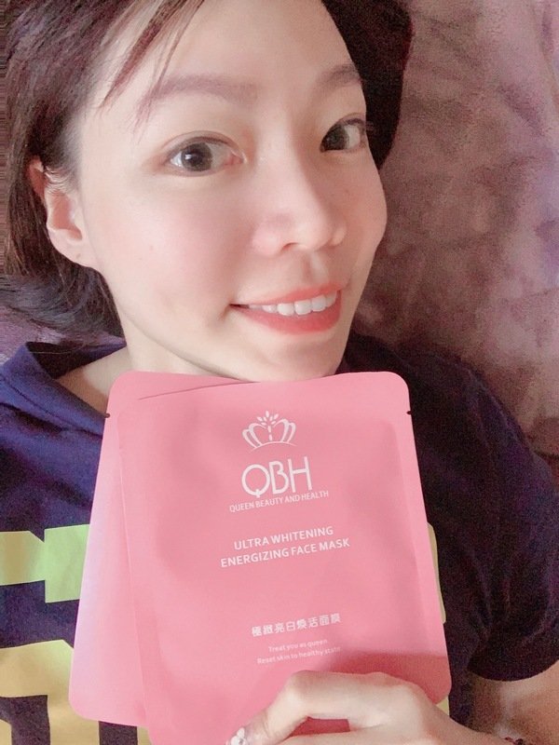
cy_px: 372
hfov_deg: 44.2
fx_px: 689
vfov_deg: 56.8
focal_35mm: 32
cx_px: 280
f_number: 2.2
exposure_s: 1/60
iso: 250
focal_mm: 2.87
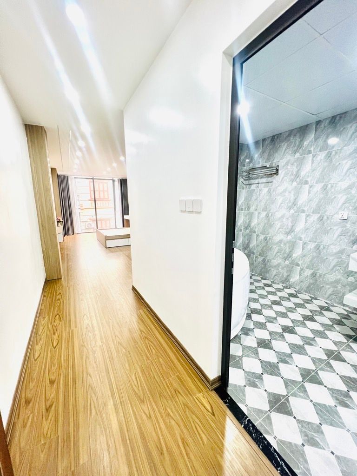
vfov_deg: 106.2
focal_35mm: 13
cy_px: 238
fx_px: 179
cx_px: 178
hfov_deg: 89.9
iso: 160
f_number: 1.8
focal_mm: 1.57
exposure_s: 1/100
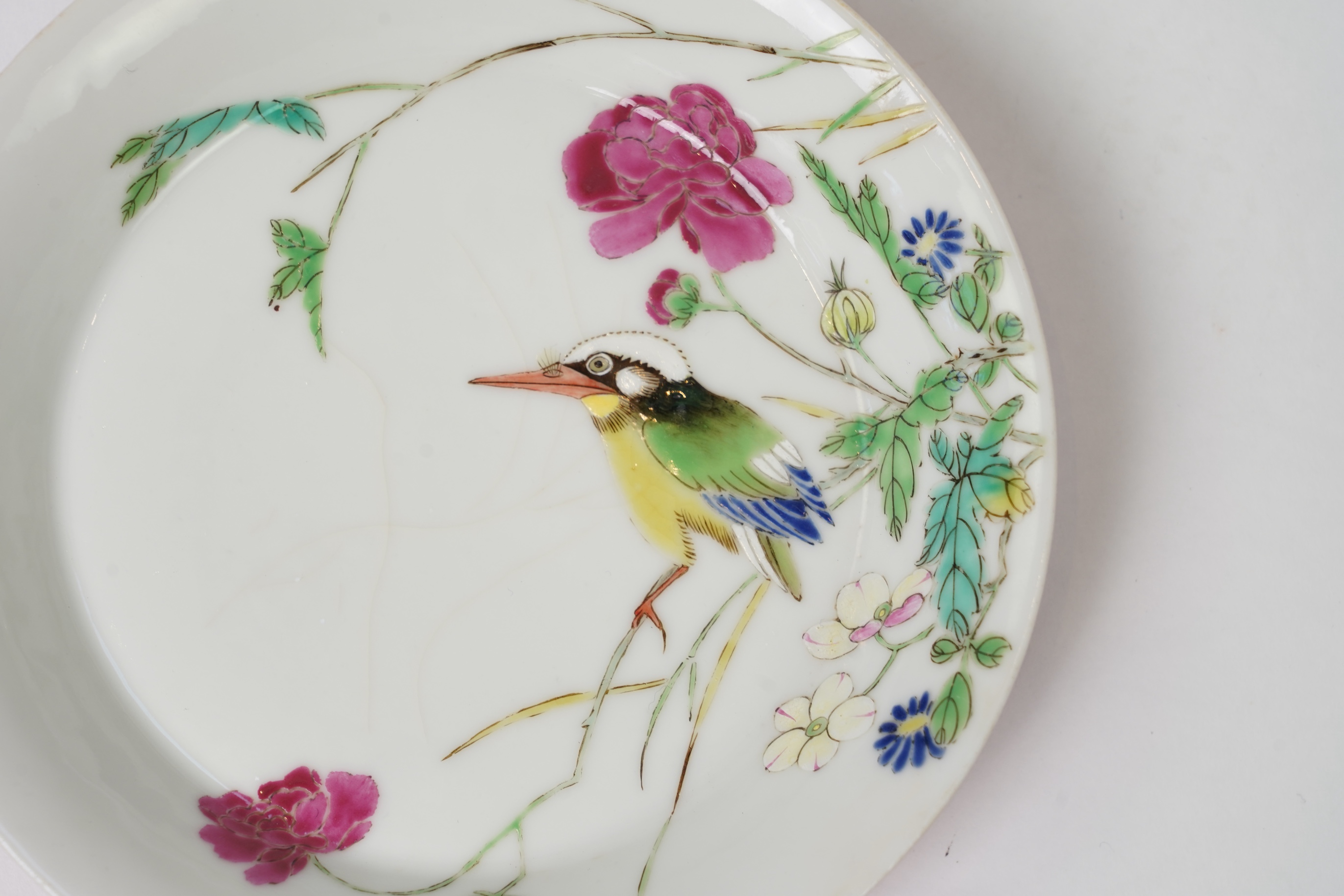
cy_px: 448
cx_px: 672
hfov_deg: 19.5
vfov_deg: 13.0
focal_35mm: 105
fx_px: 3920
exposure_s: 1/125
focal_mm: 105
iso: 500
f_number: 9
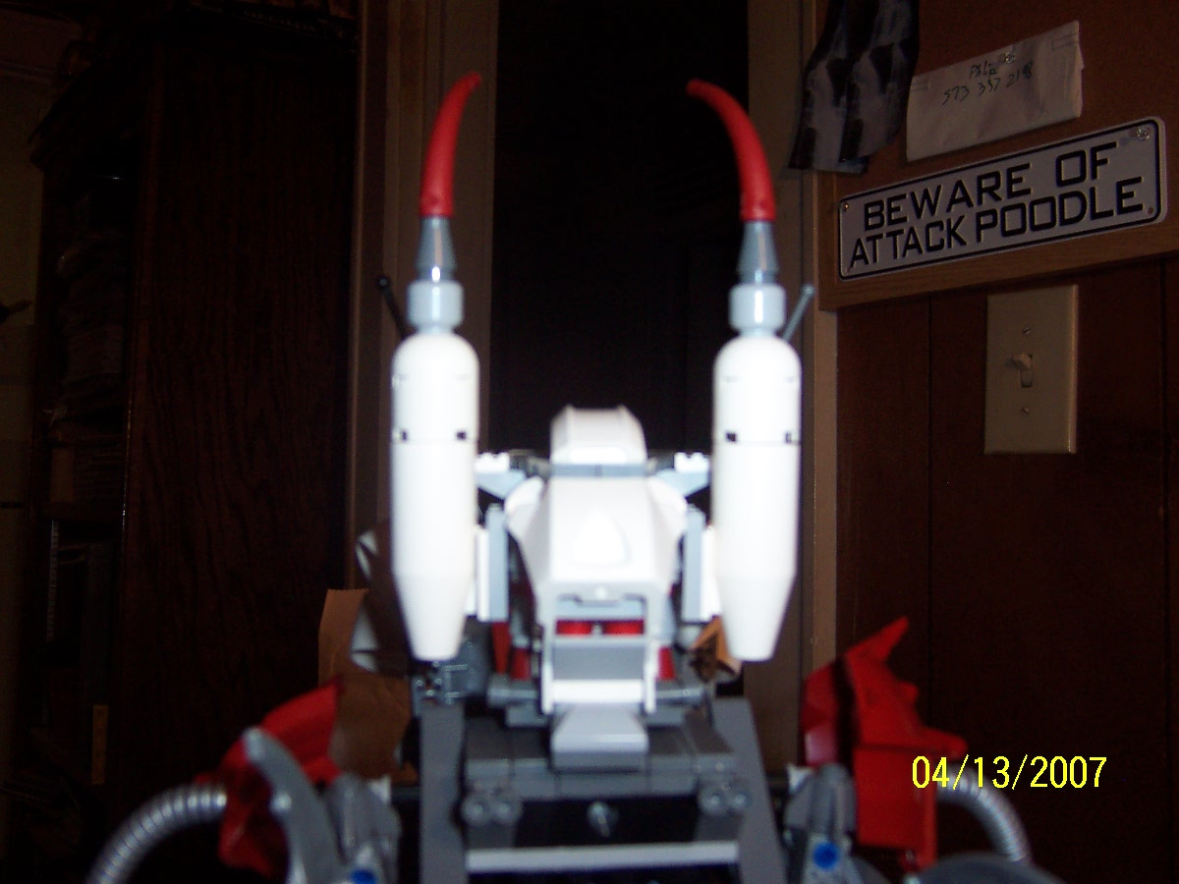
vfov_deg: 39.7
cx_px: 590
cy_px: 442
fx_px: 1226
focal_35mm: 36
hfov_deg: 51.4
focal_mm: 5.6
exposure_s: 1/60
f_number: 2.8
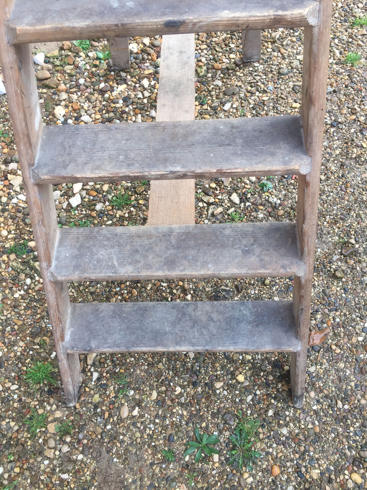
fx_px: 410
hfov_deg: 48.2
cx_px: 184
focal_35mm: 29
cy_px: 245
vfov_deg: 61.7
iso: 32
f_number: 2.2
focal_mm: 4.15
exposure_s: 1/110
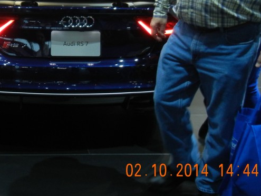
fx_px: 468
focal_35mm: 62
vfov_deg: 22.9
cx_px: 22
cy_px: 10
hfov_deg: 29.7
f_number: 3.5
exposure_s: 1/58.4
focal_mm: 5.4
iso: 400
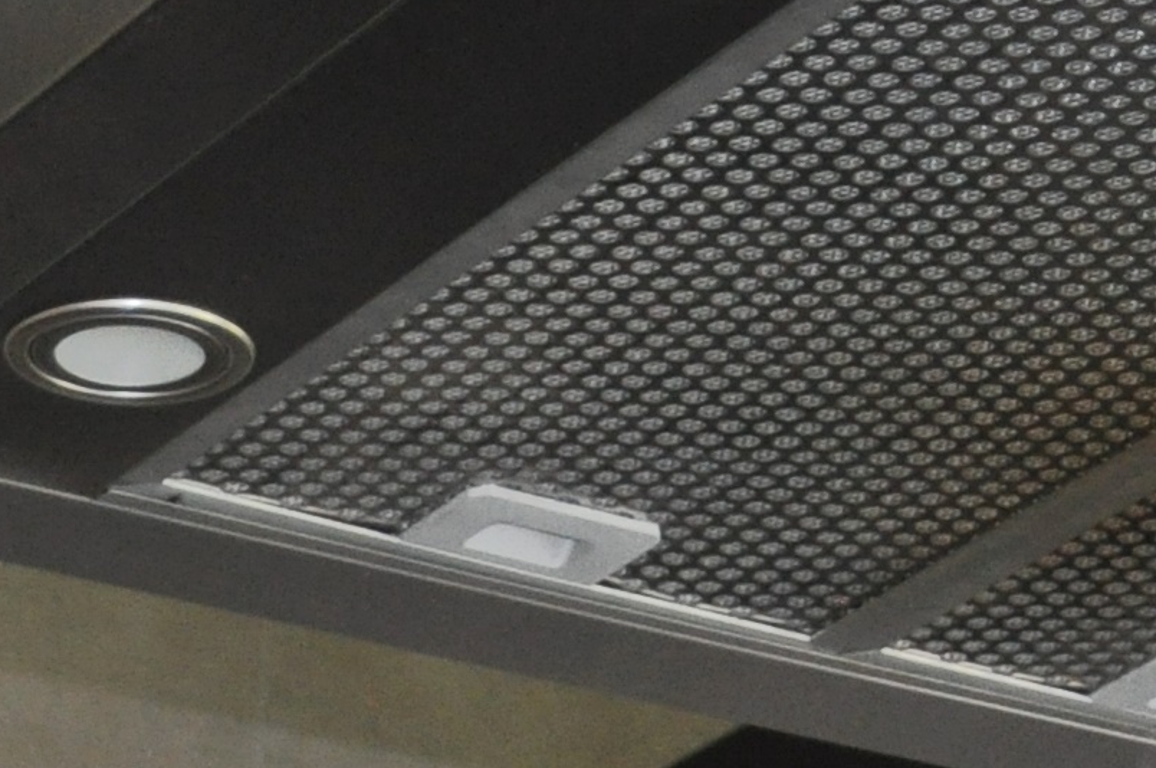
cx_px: 1915
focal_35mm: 208
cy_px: -565
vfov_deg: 6.5
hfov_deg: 9.5
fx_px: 6671
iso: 800
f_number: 4.2
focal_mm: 26
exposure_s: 1/60
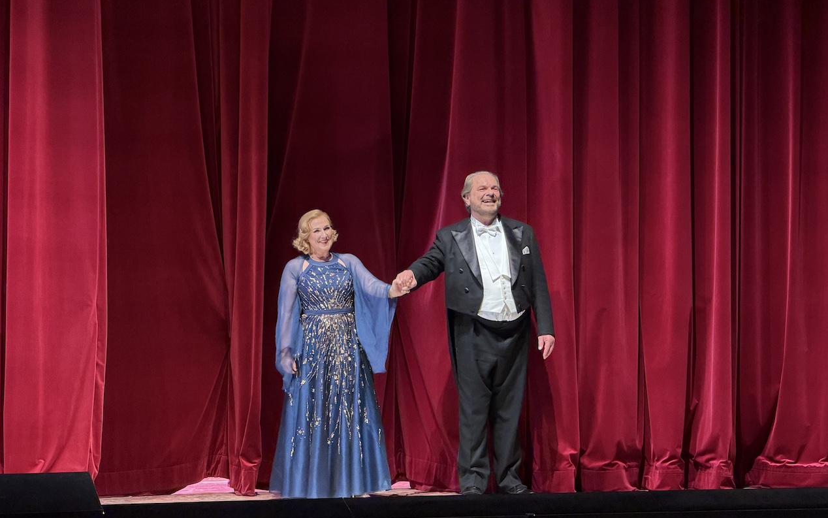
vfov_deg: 12.2
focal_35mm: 107
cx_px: 412
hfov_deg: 19.5
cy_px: 238
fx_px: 2415
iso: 640
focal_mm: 16.89
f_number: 2.8
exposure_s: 1/67
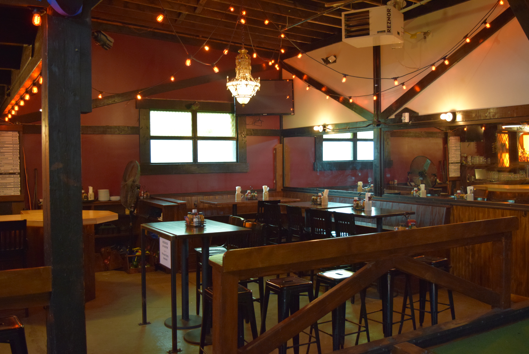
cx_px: 264
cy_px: 177
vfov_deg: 36.9
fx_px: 529
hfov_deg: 53.1
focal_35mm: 36
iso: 1600
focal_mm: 24
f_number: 4
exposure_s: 1/25
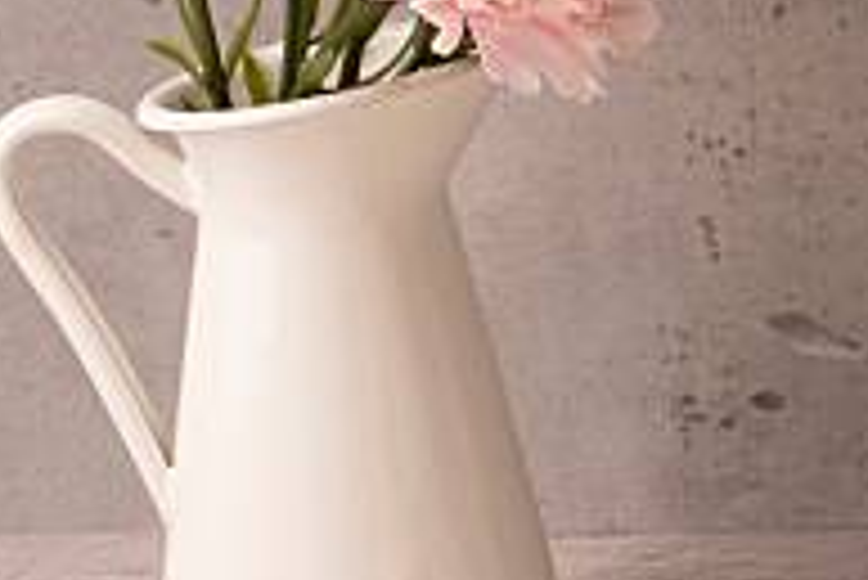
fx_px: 2654
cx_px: 1196
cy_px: 641
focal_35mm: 110
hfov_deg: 17.2
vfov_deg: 12.3
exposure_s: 1/125
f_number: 11
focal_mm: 33
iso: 200
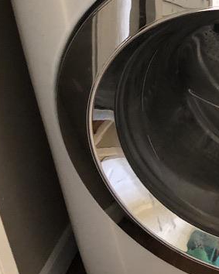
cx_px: 239
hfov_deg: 18.7
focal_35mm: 79
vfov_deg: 23.8
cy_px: 61
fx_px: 640
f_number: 1.8
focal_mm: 3.99
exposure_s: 1/11
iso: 100
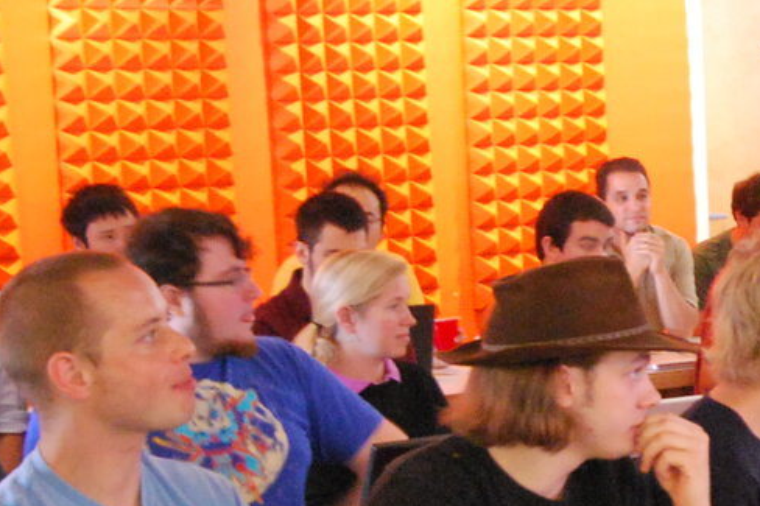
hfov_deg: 15.5
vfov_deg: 10.8
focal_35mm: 126
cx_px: 994
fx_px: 2659
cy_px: 420
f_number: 5.6
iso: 1600
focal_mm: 20
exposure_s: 1/10
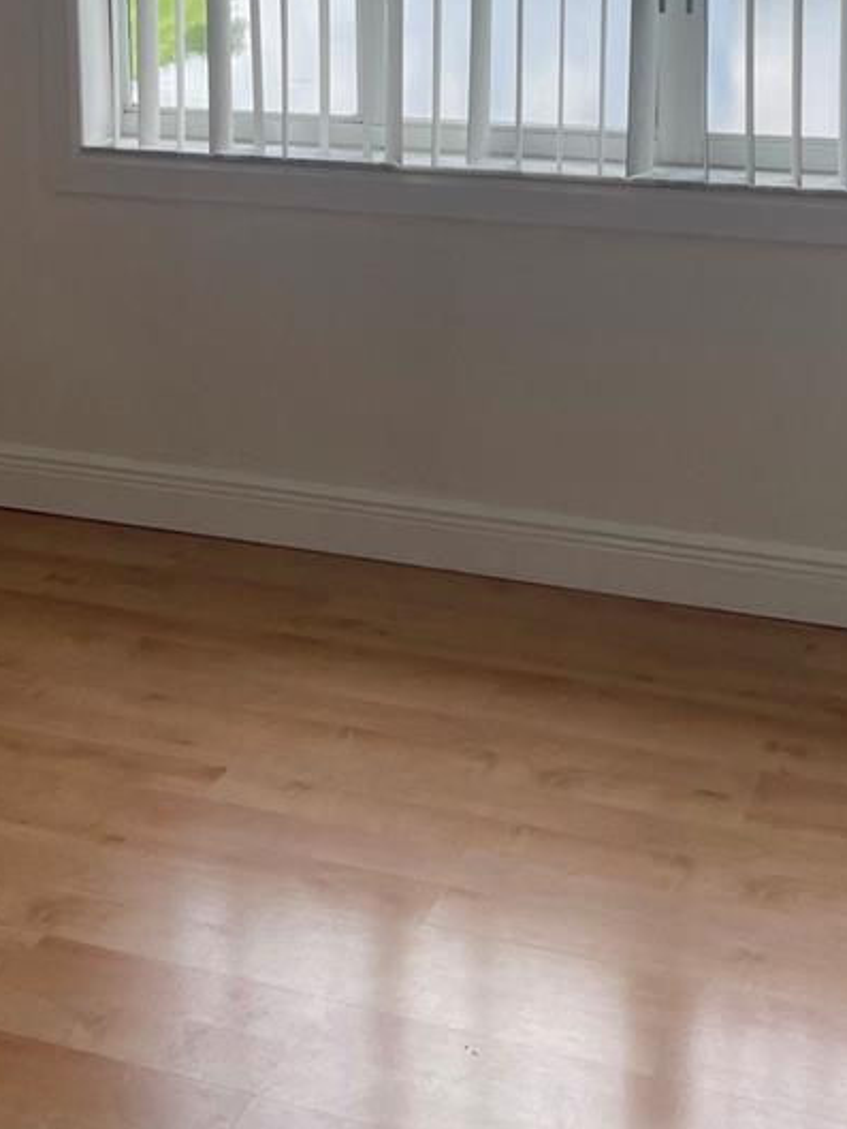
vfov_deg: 31.4
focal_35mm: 59
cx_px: 299
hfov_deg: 24.7
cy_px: 141
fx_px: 1924
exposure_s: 1/875
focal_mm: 4.2
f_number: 1.6
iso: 32
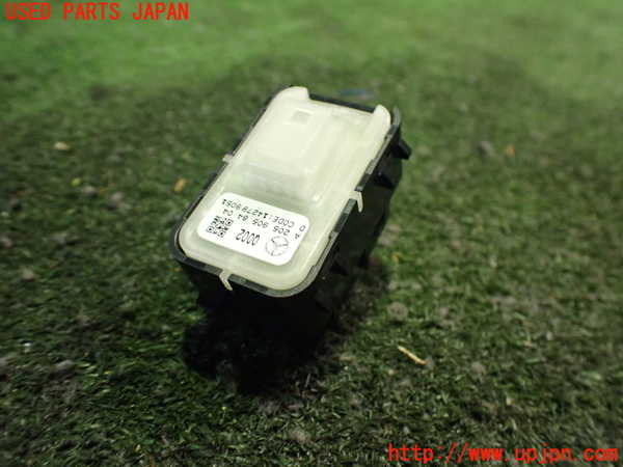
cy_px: 234
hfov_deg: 60.0
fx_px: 540
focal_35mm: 30
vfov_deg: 46.8
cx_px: 312
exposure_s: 1/30
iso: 800
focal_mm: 5.4
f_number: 2.3
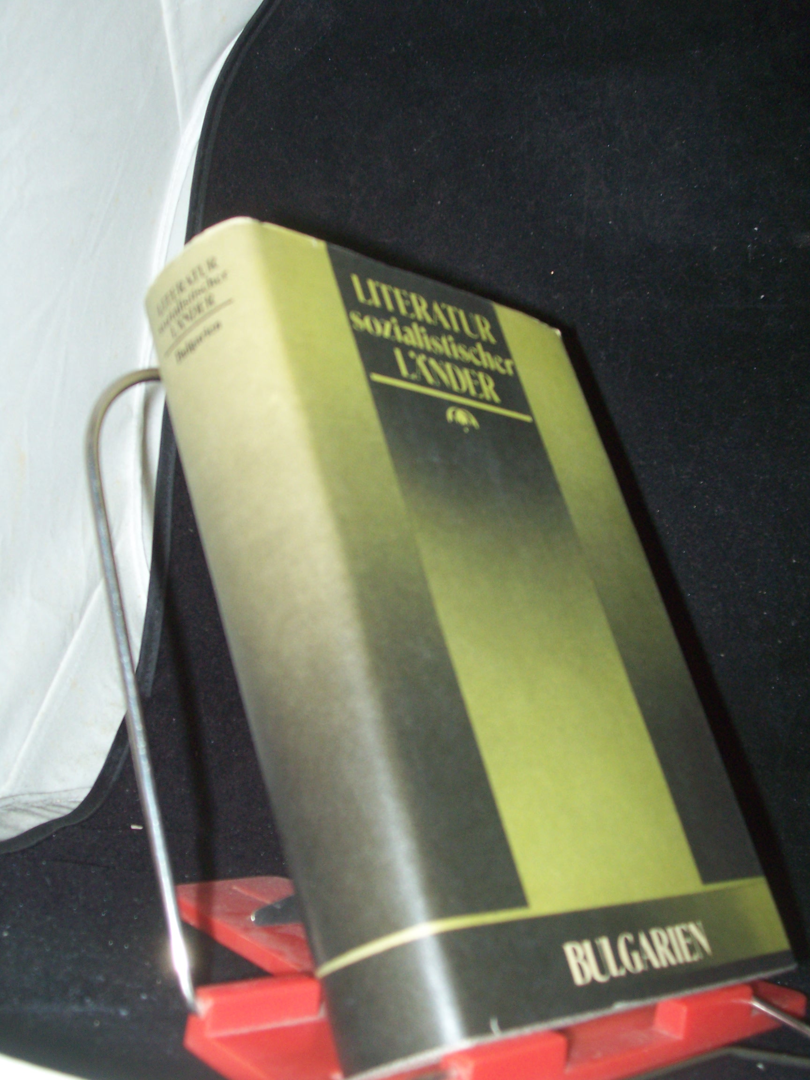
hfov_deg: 34.3
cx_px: 405
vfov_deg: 44.8
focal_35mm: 42
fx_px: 1310
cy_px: 540
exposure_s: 1/60
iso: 160
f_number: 2.8
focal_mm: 7
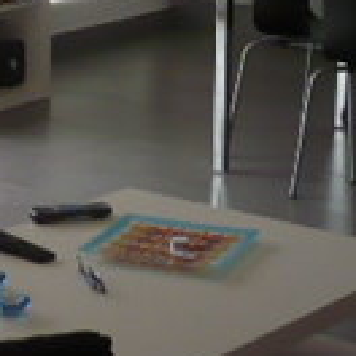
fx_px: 1745
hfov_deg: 11.4
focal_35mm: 150
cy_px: -102
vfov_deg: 11.4
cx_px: -97
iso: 200
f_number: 2.8
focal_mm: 5.8
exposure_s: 1/250
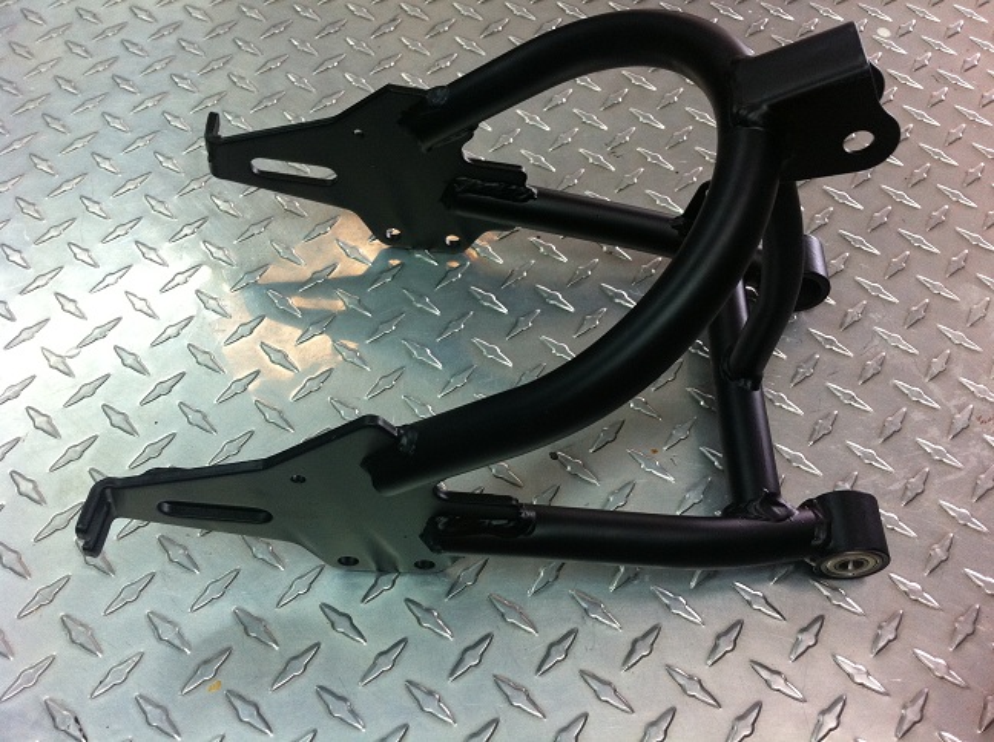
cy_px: 371
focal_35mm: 35
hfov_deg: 52.7
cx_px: 497
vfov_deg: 40.6
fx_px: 1004
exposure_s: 1/15
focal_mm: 3.85
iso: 125
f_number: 2.8
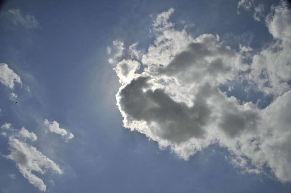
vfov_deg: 47.8
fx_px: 218
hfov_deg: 67.5
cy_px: 96
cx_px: 146
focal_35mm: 27
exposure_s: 1/500
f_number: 11
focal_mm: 18
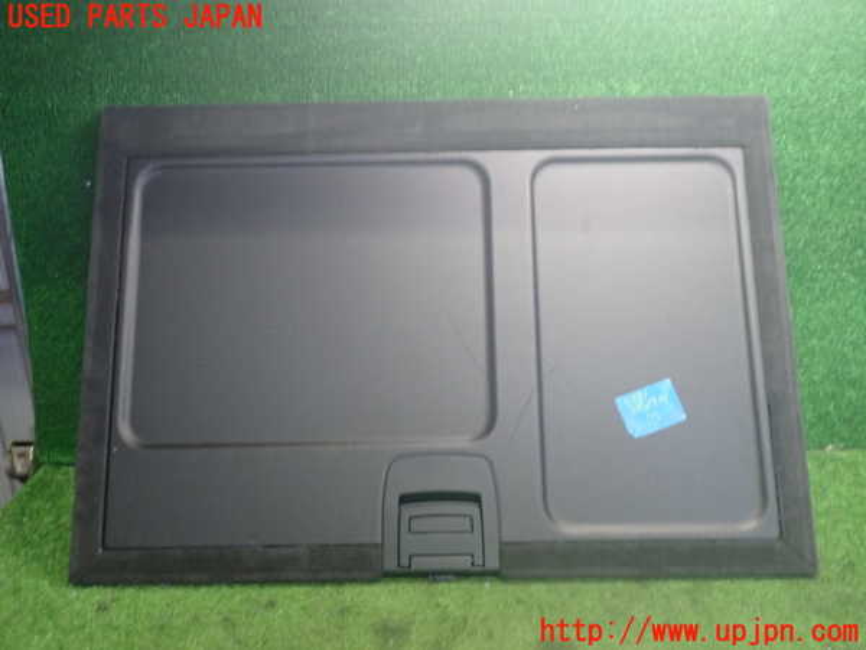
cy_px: 325
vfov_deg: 46.8
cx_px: 433
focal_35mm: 30
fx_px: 751
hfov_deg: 60.0
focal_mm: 5.4
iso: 500
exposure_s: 1/30
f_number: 2.3
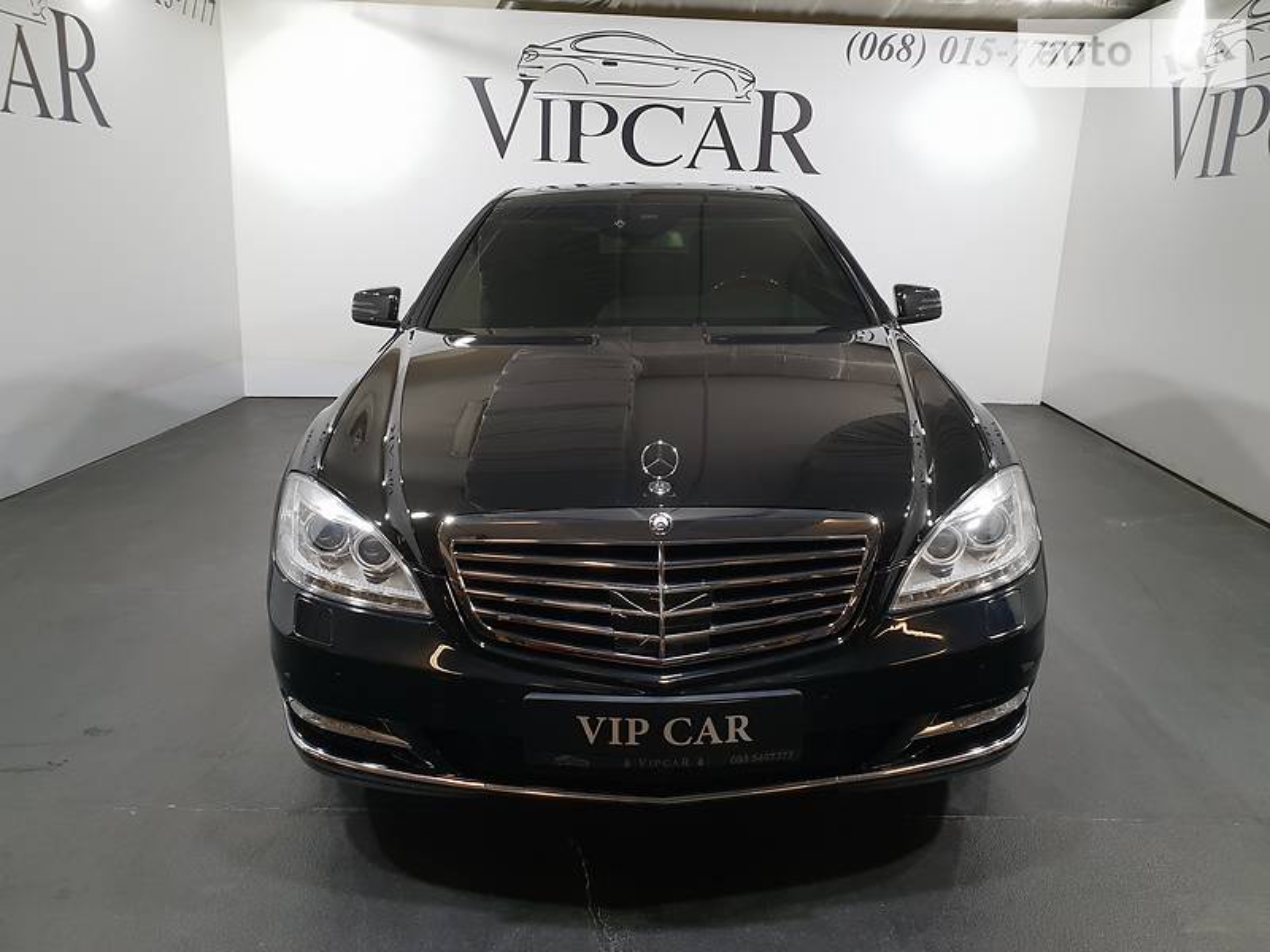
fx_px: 954
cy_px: 476
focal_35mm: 26
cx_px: 635
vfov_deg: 53.1
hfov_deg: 67.3
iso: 100
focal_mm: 4.3
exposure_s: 1/50
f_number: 2.4
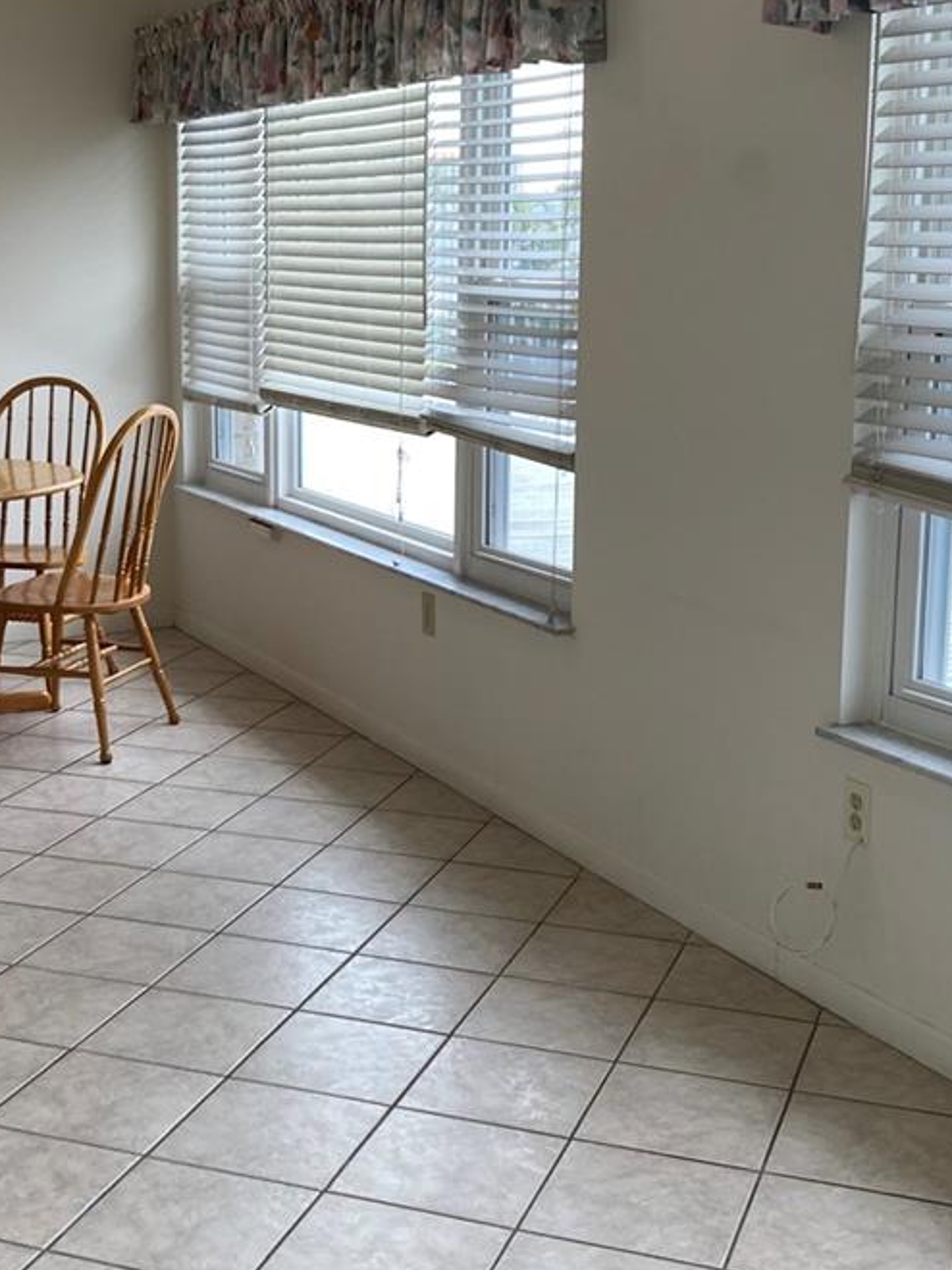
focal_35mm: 51
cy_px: 611
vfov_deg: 37.5
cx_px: 380
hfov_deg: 28.5
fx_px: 1871
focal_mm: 3.99
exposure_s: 1/120
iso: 40
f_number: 1.8
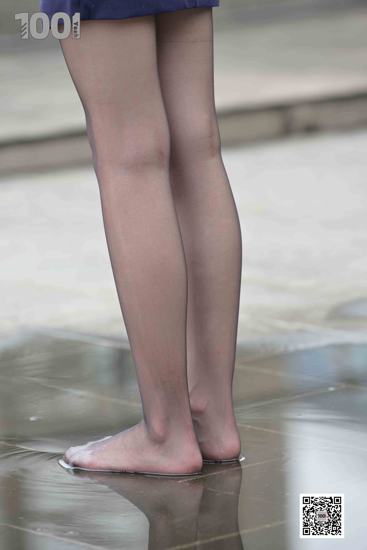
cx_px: 184
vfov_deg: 10.3
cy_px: 275
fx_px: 3058
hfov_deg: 6.9
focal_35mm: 200
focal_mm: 200
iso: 200
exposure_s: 1/320
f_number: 4
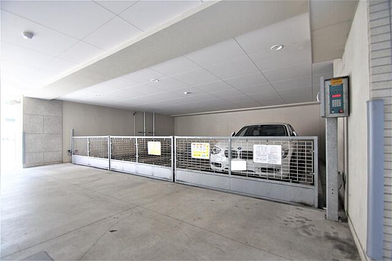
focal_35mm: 15
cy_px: 130
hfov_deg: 100.4
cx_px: 196
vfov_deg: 77.3
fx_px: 163
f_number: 3.5
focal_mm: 10
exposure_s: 1/30
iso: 125
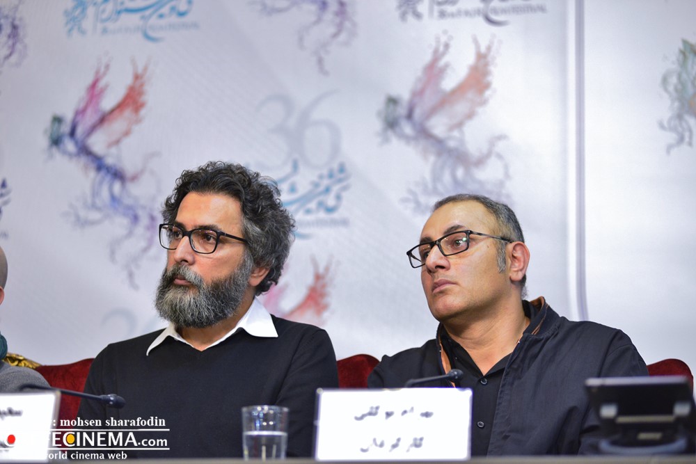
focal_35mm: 105
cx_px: 348
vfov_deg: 13.0
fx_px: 2030
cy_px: 232
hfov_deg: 19.5
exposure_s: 1/160
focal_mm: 105
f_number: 2.8
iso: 5000
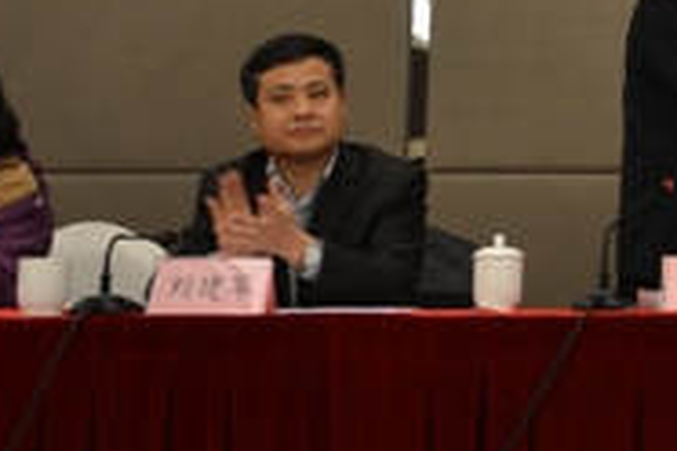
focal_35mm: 106
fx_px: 1993
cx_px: 919
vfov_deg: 12.6
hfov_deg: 17.8
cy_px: -107
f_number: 4.5
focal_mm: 22
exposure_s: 1/80
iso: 400
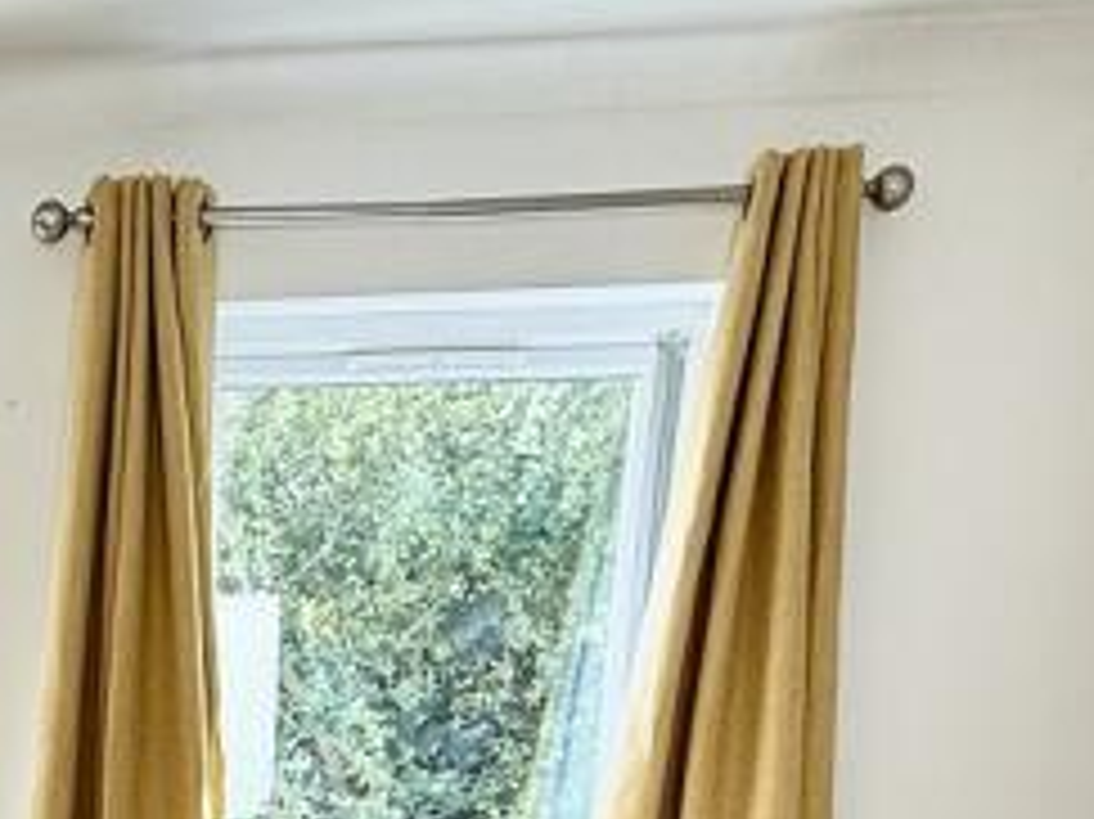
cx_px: -77
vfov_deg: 20.7
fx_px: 1864
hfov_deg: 29.8
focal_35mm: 59
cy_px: 1264
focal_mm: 2.22
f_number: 2.2
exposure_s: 1/100
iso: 80
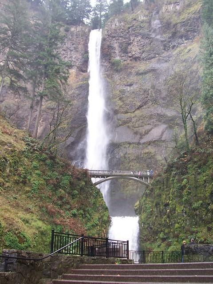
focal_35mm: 37
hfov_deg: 38.7
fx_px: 304
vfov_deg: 50.1
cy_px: 142
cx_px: 106
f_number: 2.8
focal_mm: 5.6
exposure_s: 1/45
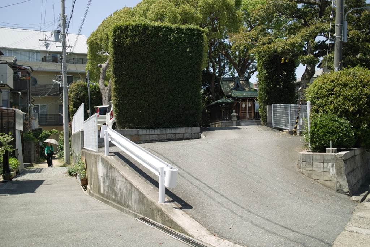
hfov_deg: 47.4
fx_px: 421
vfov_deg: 32.6
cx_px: 185
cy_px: 124
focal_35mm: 41
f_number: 2.8
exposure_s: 1/800
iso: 100
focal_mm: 24.2
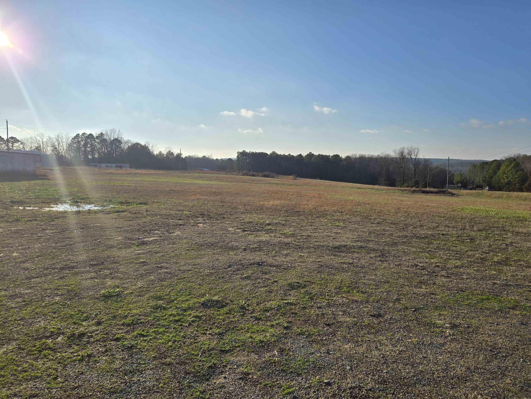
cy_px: 206
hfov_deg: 71.6
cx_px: 276
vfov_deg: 56.8
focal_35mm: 24
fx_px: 368
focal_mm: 5.4
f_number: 1.8
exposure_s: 1/3521
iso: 25
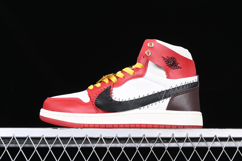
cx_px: 121
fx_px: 504
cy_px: 80
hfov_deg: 27.0
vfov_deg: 18.2
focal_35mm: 75
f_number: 6.3
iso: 160
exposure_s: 1/60
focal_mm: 50
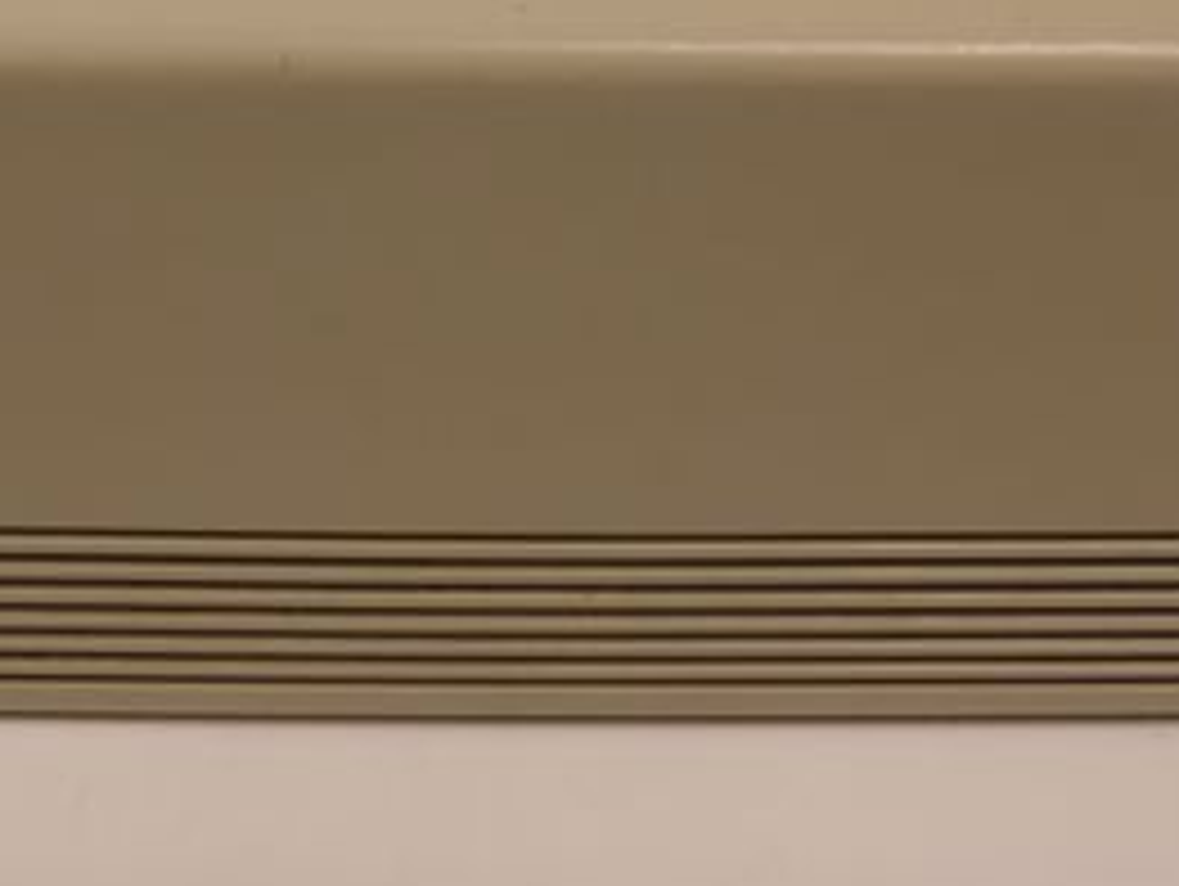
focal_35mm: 61
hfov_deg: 31.6
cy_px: 54
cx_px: 490
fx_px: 2080
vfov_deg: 23.3
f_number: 3.3
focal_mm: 4.3
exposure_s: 1/60
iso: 100
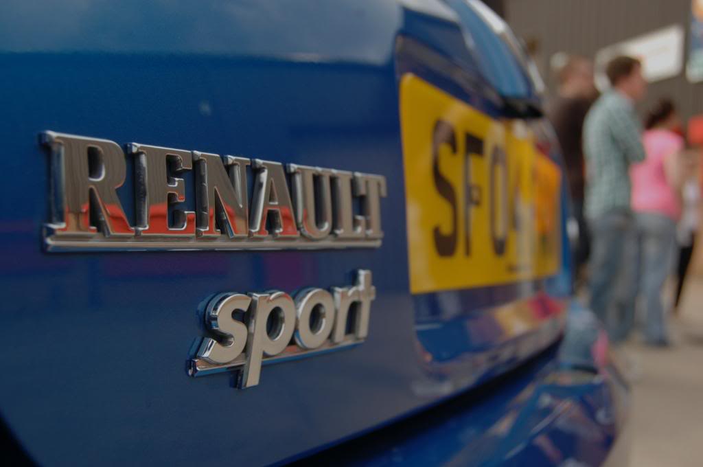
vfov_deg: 29.8
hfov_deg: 43.7
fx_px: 878
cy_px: 234
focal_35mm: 45
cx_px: 352
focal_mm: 30
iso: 200
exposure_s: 1/160
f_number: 6.3
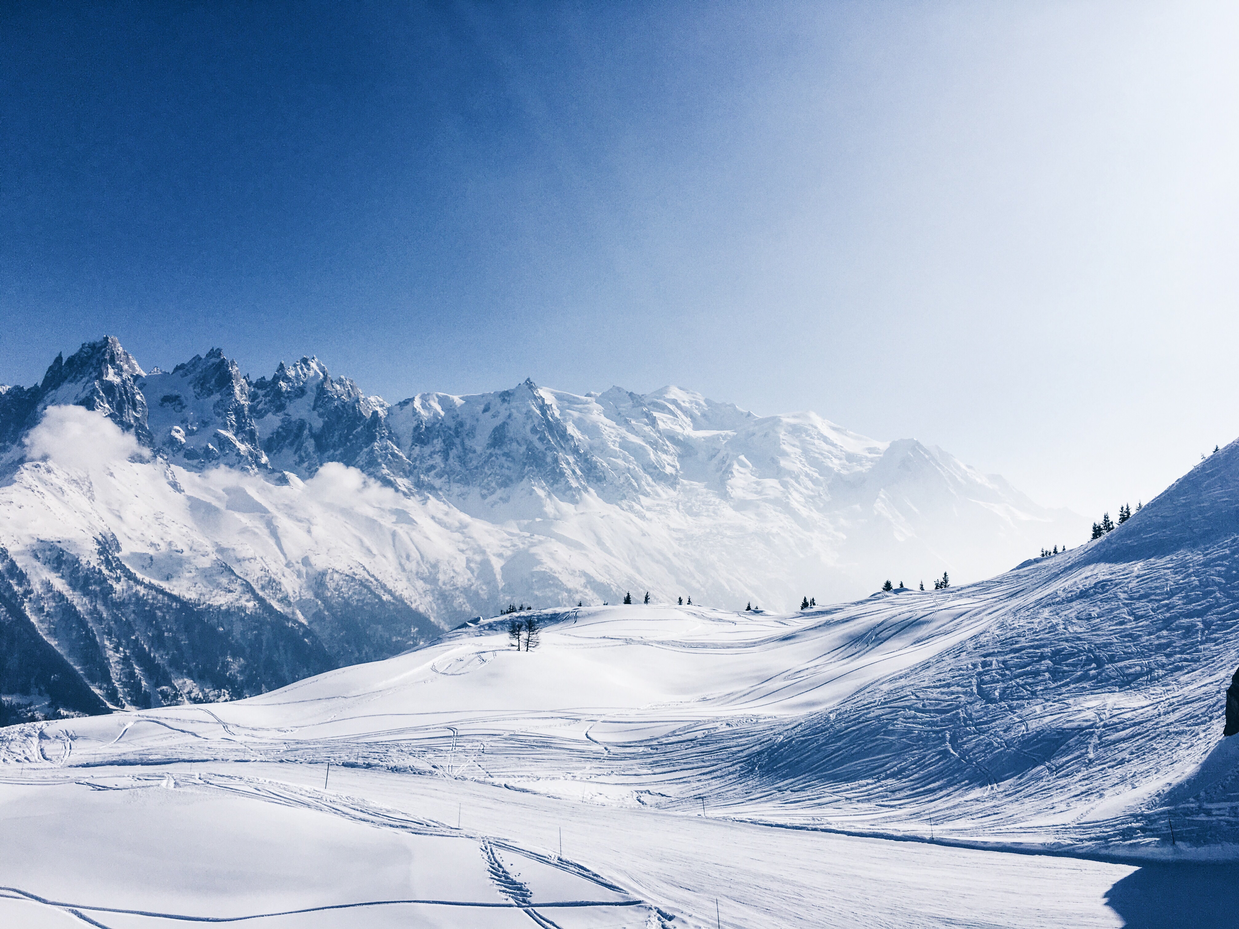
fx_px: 1038
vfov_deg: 48.2
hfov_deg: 61.7
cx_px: 620
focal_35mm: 29
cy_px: 464
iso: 25
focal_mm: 4.15
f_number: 2.2
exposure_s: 1/6993
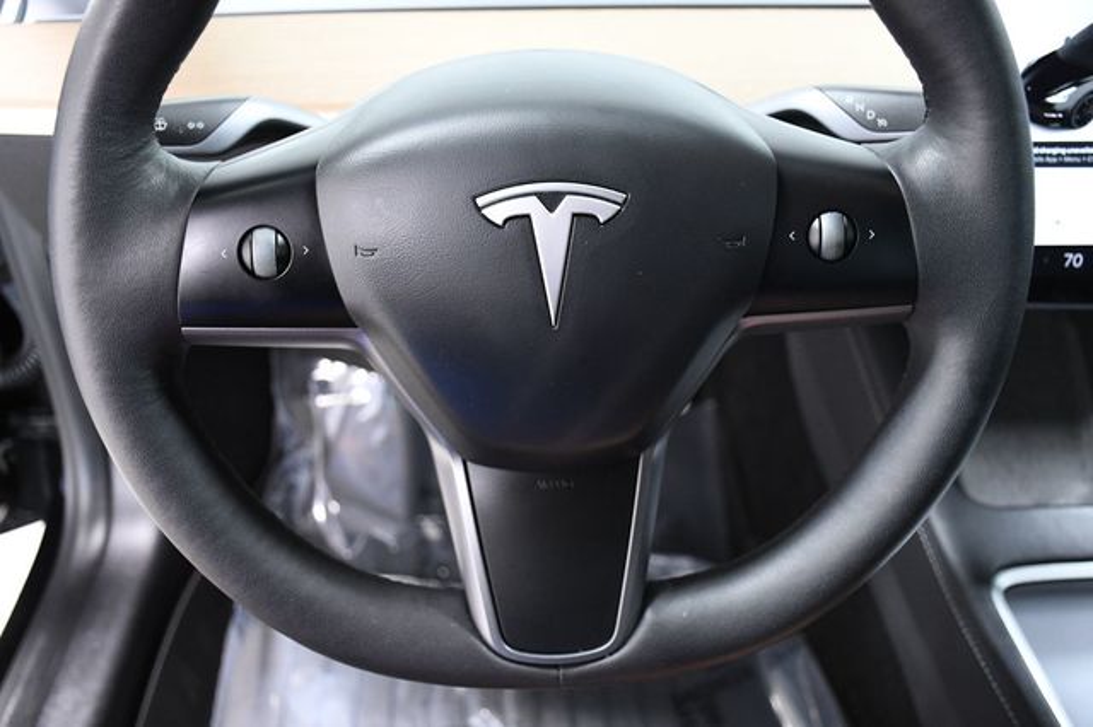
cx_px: 546
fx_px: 1092
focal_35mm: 36
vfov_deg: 36.8
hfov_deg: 53.2
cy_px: 364
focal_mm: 24
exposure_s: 1/60
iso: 2500
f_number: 3.8
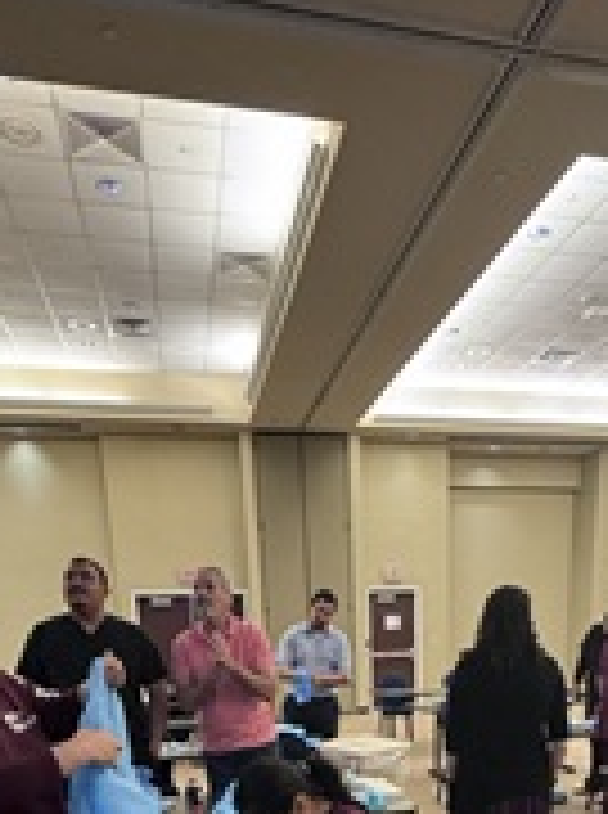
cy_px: 836
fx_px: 729
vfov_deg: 47.2
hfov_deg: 45.0
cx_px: 374
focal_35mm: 31
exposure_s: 1/60
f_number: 2.2
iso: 500
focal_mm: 2.22
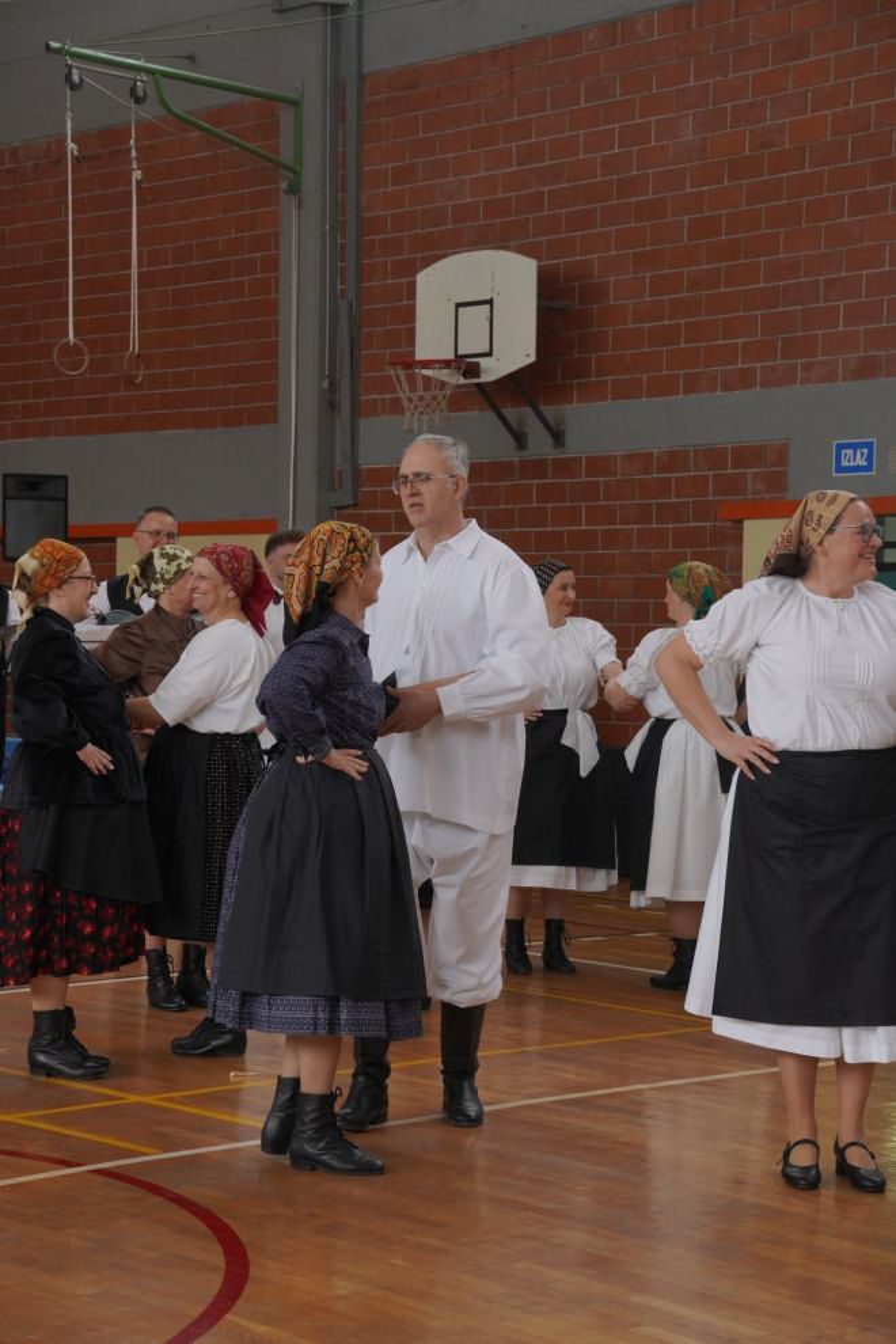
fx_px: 2800
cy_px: 672
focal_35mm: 75
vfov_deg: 27.0
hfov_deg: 18.2
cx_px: 448
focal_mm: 50
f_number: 6.3
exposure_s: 1/200
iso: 1000
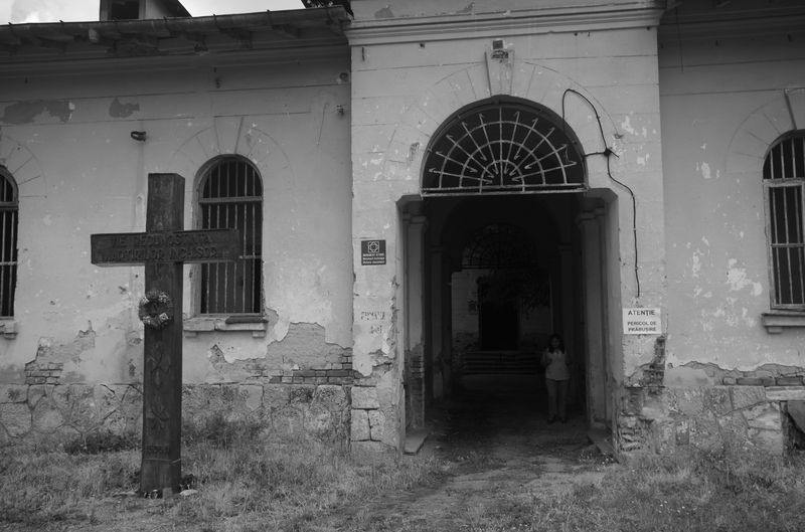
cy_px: 266
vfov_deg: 43.4
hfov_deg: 62.1
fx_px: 669
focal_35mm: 30
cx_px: 402
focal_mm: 20
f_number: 5.6
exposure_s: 1/125
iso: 100
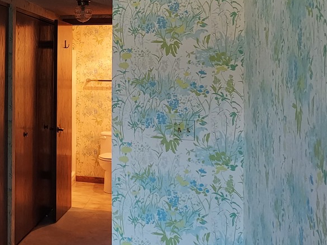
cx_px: -44
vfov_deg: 24.5
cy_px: 55
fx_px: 557
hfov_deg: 29.1
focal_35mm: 59
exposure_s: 1/60
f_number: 1.8
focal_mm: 4.6
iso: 200
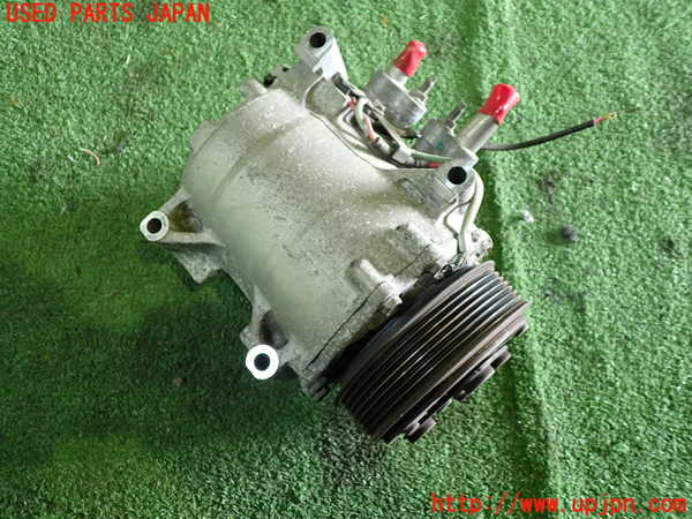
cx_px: 346
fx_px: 600
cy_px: 260
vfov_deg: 46.8
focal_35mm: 30
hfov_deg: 60.0
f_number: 2.3
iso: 400
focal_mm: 5.4
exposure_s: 1/30
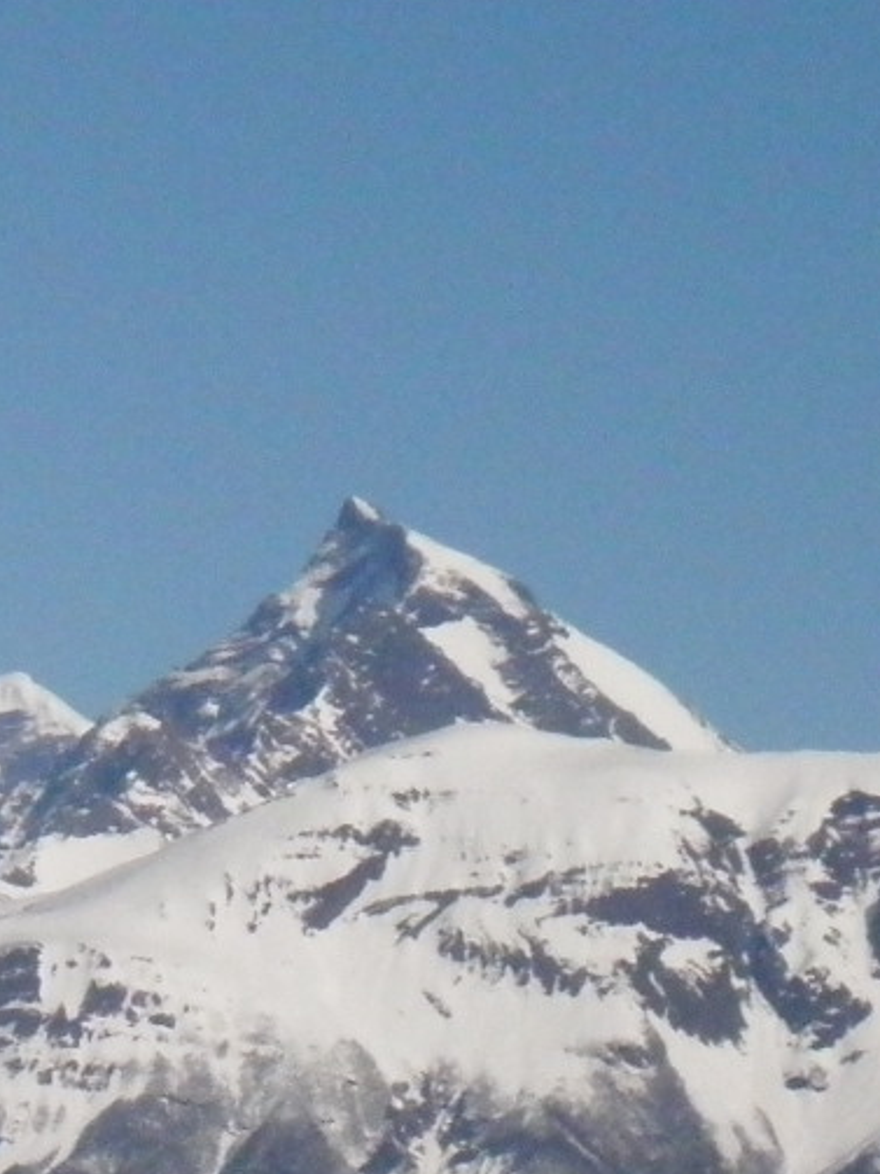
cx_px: -766
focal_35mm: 411
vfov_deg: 4.8
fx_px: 13937
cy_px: 1515
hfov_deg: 3.6
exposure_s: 1/1000
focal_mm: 17.8
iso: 400
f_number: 15.3
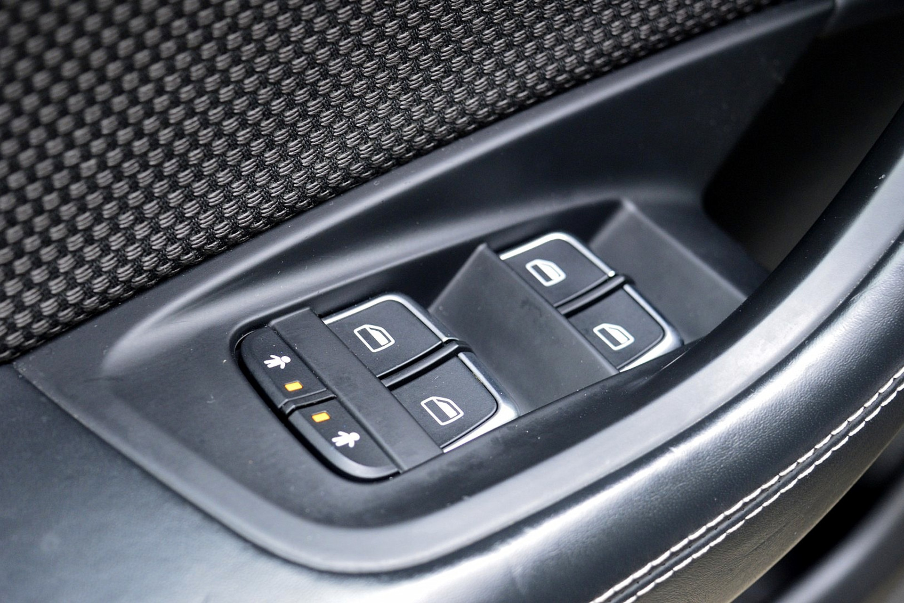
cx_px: 452
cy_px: 302
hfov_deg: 29.9
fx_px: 1695
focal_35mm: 68
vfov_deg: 20.2
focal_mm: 45
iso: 800
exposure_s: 1/20
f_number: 5
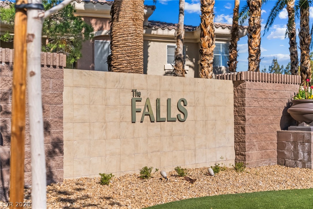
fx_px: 365
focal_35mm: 42
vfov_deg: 31.9
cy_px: 104
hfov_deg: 46.4
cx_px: 156
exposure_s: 1/8000
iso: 250
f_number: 2.8
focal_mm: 28
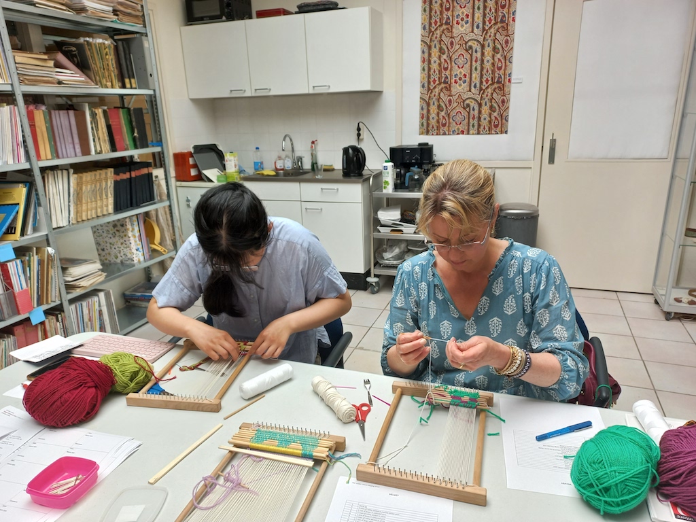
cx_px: 348
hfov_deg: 69.4
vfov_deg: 54.9
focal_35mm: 25
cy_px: 261
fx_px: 503
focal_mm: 4.6
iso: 25
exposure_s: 1/154
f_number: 1.8
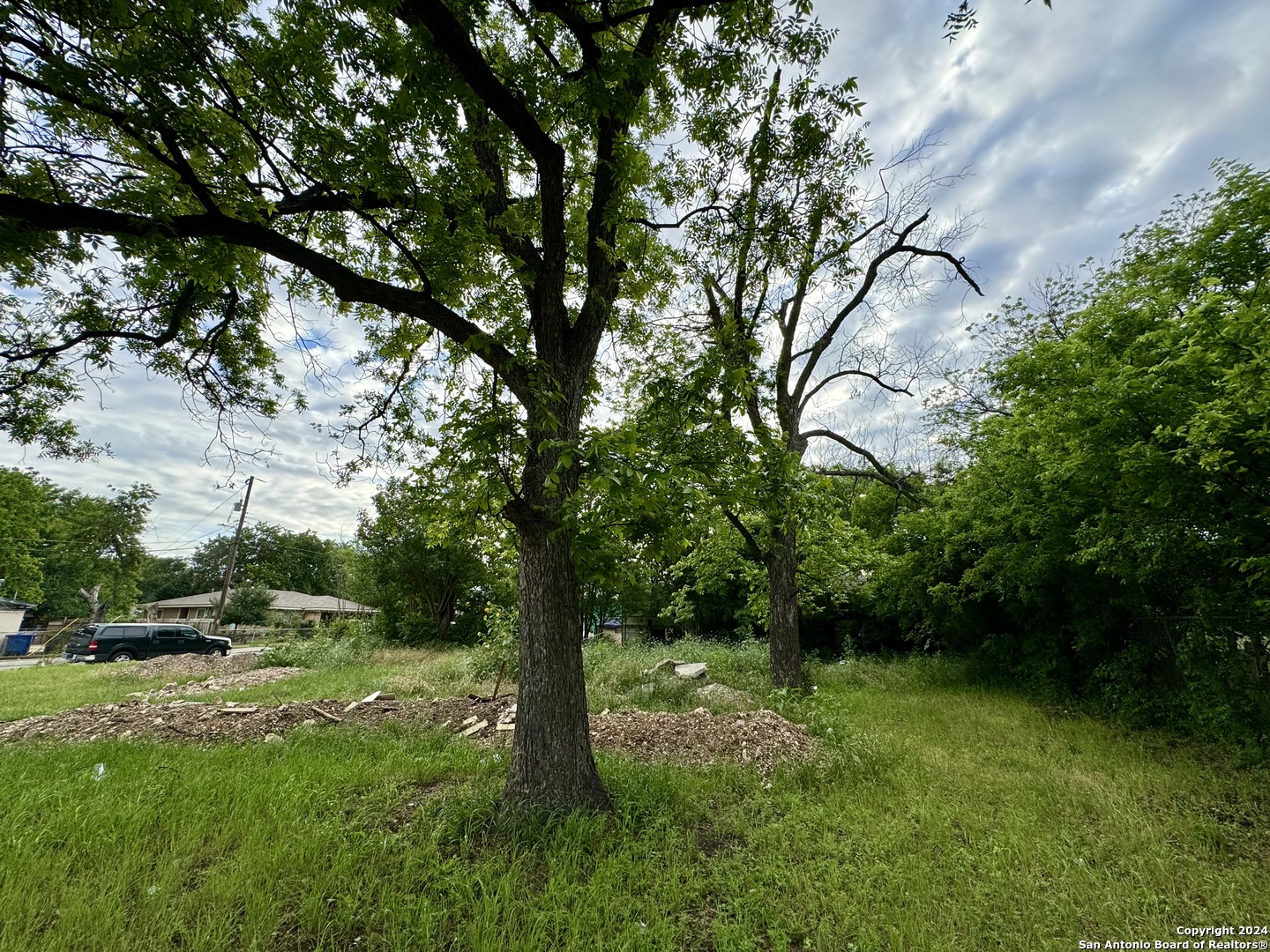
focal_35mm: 14
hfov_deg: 102.1
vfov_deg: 85.7
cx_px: 635
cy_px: 476
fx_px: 514
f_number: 2.2
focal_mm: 2.22
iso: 40
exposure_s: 1/600
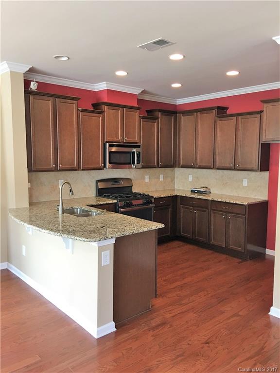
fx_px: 313
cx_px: 140
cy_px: 186
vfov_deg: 61.7
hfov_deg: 48.2
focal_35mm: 29
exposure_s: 1/15
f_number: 2.2
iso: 50
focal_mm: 4.15
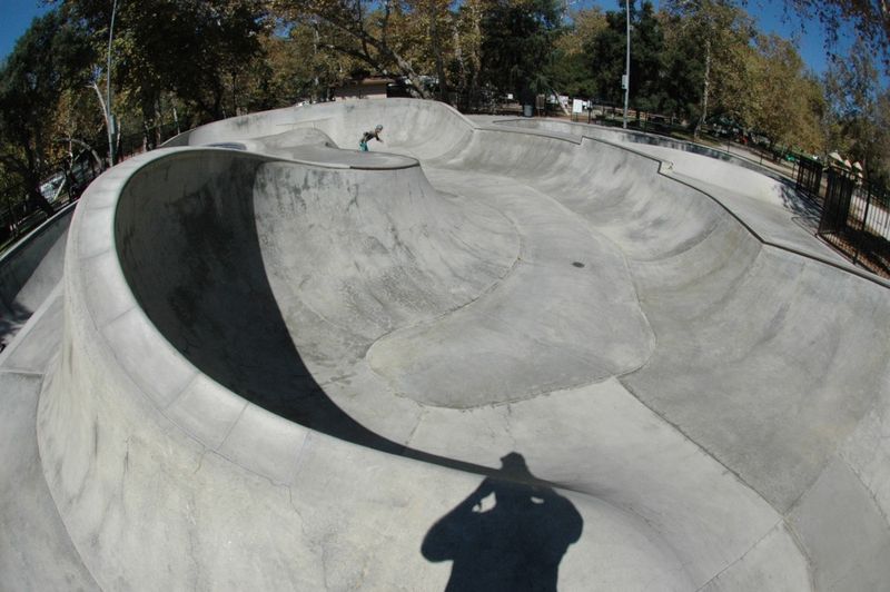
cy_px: 296
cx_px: 445
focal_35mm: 16
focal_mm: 10.5
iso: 800
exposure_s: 1/800
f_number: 14
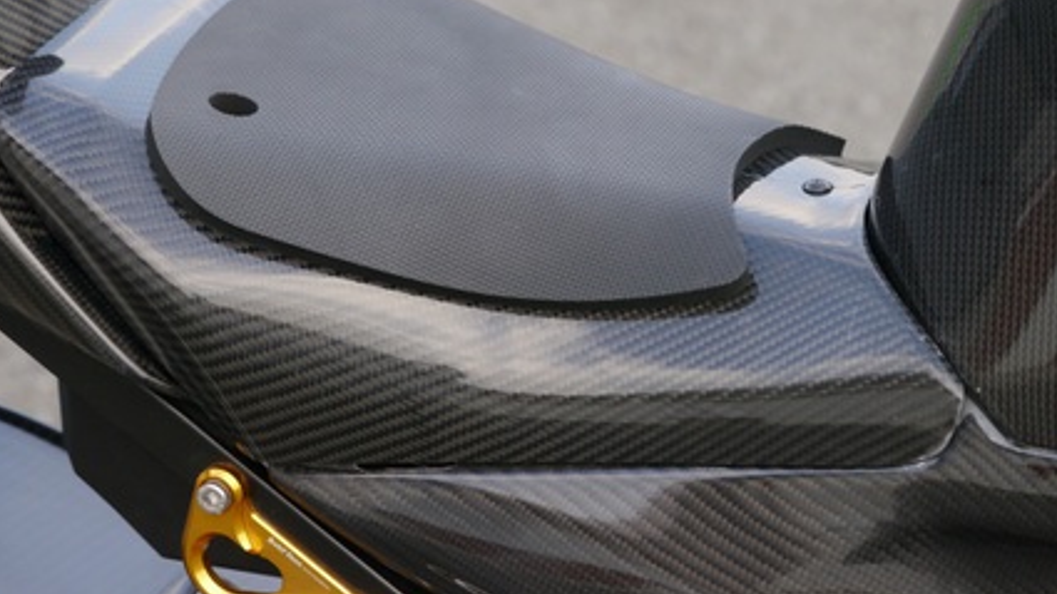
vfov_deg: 7.8
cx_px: 505
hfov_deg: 13.9
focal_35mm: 155
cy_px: 236
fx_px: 4344
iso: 250
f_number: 4.7
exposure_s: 1/125
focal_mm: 63
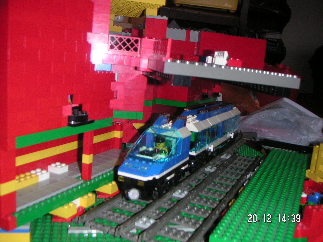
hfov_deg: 49.0
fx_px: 355
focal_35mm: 38
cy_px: 121
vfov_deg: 37.7
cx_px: 162
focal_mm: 6
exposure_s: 1/45
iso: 160
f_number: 2.8
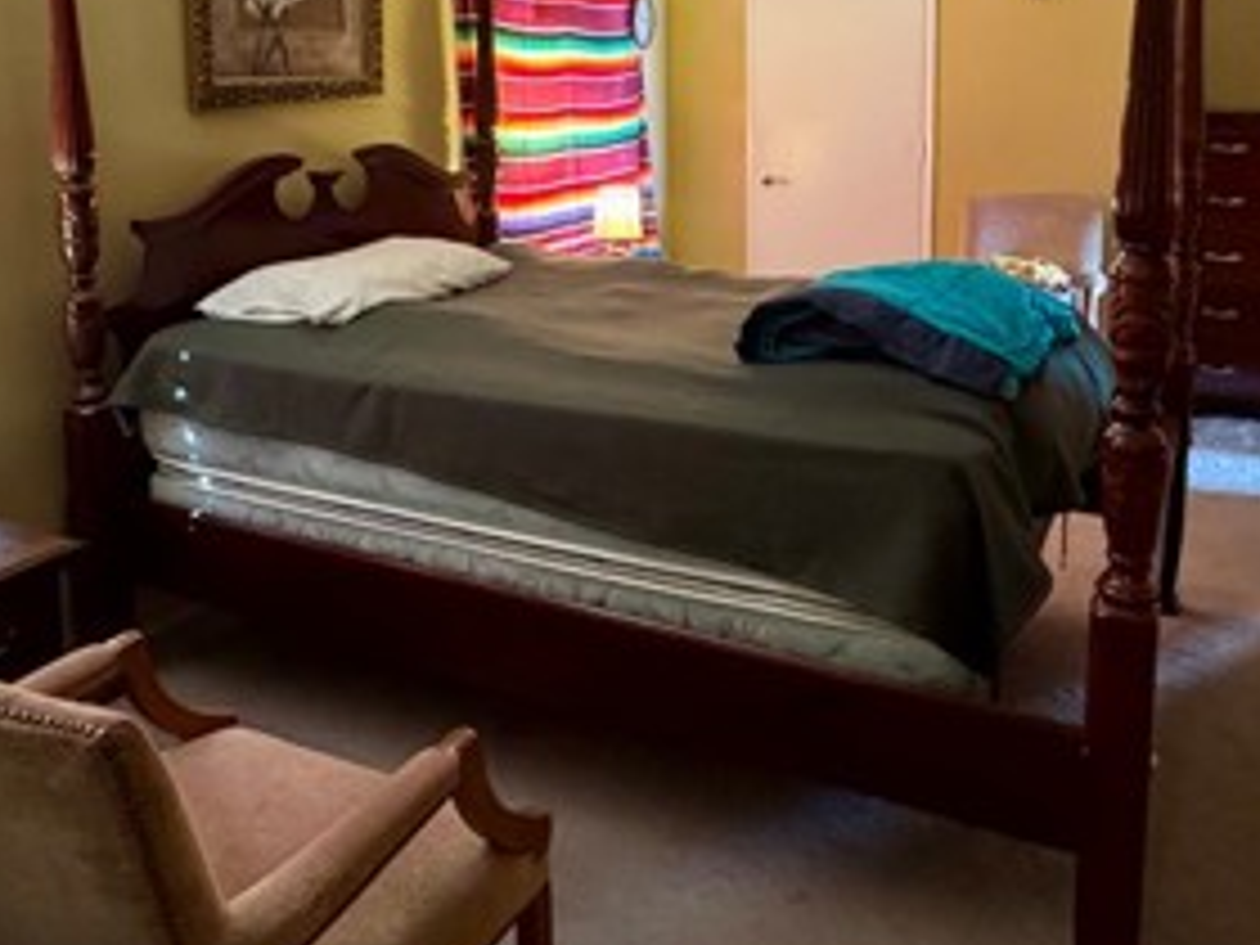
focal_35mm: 32
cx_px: 693
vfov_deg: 42.6
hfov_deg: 56.7
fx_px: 1165
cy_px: 220
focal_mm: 2.22
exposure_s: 1/60
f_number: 2.2
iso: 1250
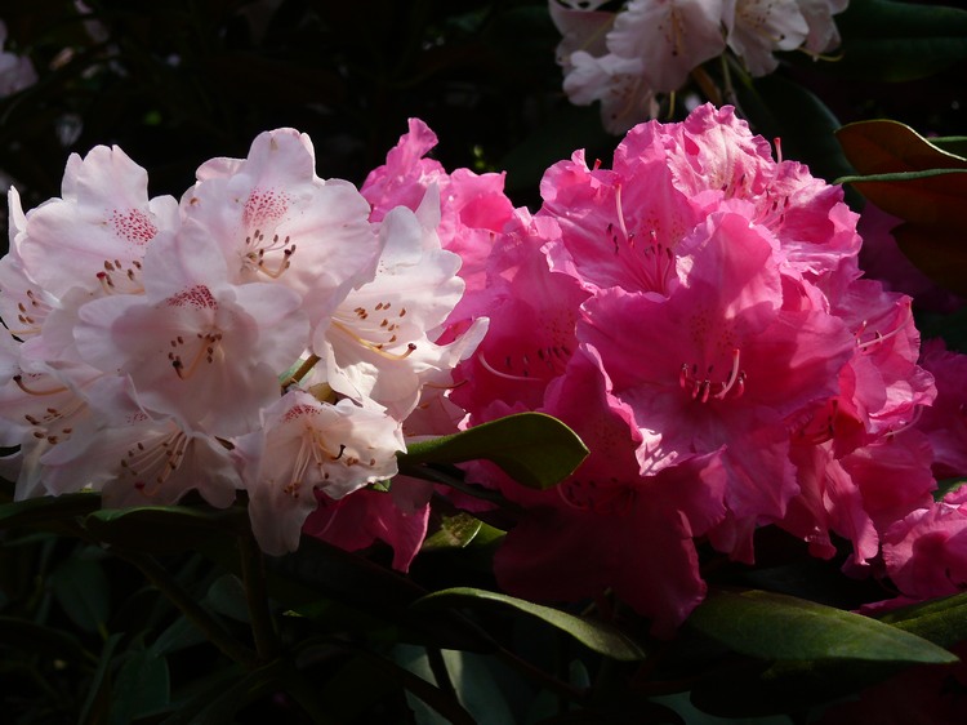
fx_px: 2374
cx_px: 484
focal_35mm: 85
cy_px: 362
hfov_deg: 23.0
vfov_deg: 17.4
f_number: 4
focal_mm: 18
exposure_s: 1/200
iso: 100
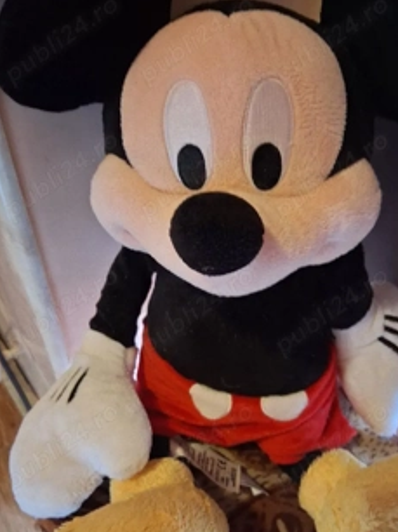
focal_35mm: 34
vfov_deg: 53.4
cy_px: 332
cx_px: 231
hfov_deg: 41.6
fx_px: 522
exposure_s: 1/25
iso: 640
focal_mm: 3.98
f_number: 1.8
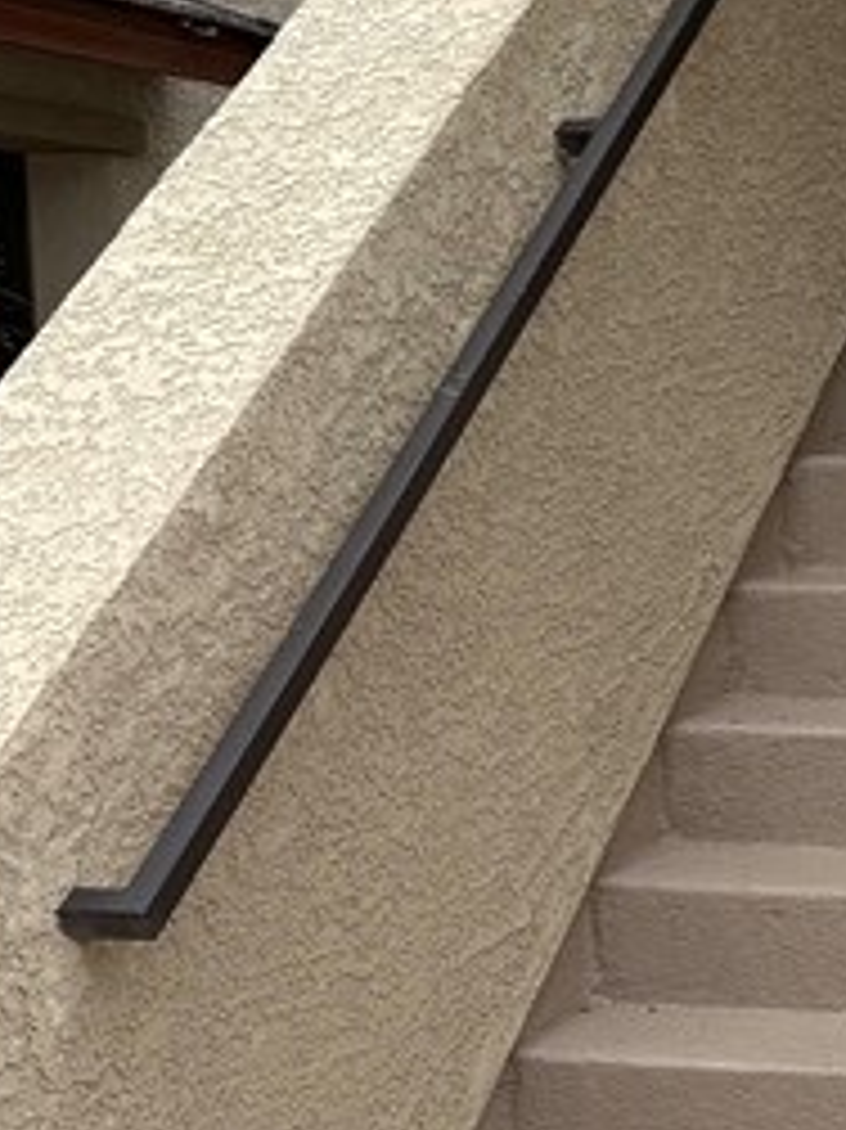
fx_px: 3196
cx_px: 940
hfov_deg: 14.7
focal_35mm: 98
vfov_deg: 19.8
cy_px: 927
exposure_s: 1/1385
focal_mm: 6.76
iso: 80
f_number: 1.78
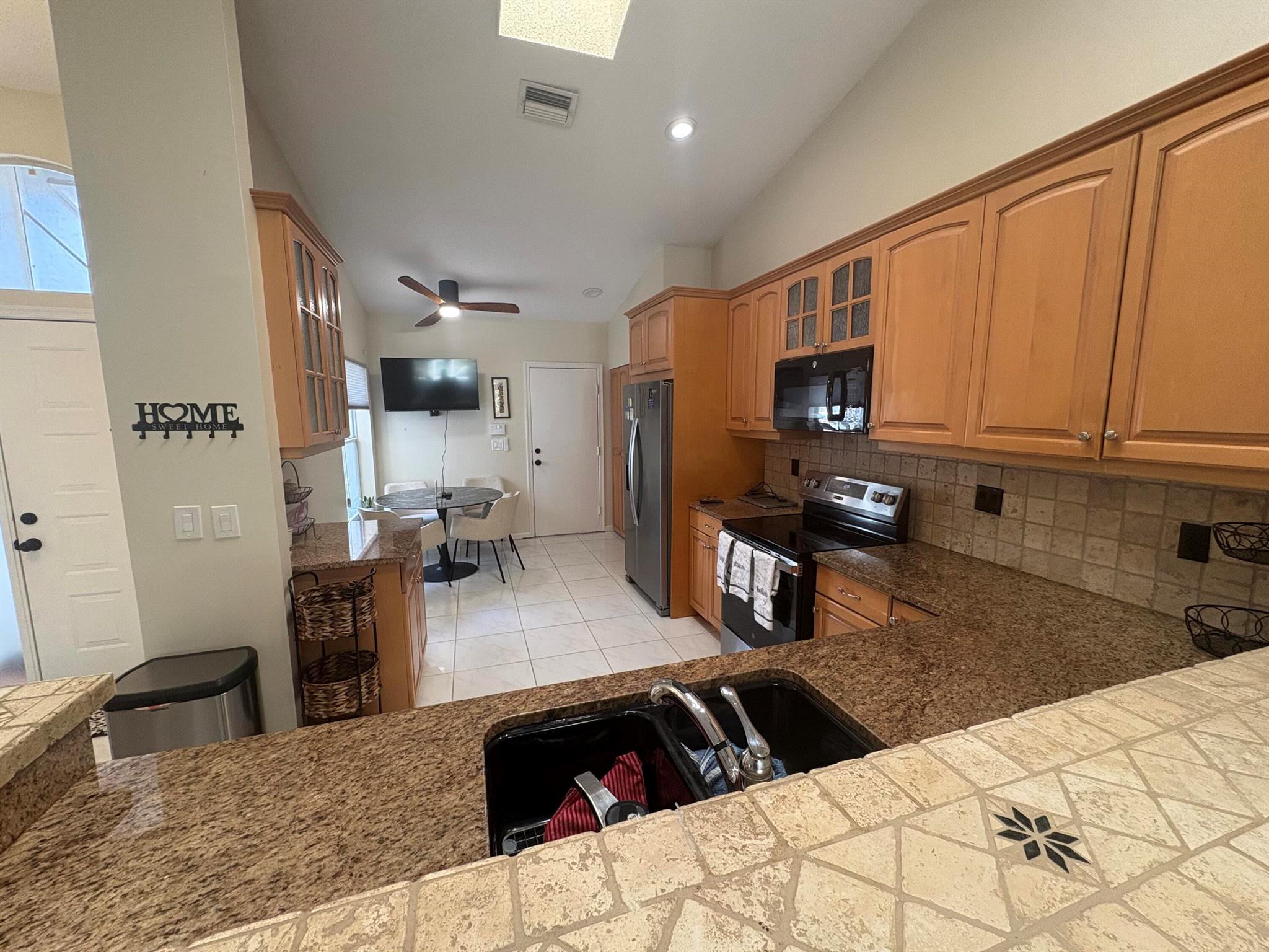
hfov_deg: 102.1
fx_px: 513
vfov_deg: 85.7
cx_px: 634
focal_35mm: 14
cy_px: 476
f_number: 2.2
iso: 200
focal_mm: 2.22
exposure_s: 1/60
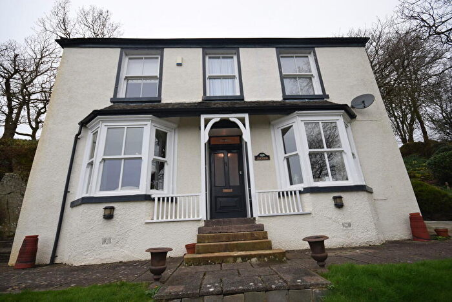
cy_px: 151
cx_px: 226
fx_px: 207
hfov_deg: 95.0
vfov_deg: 72.1
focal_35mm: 16
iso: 400
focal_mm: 11
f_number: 8
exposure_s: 1/250
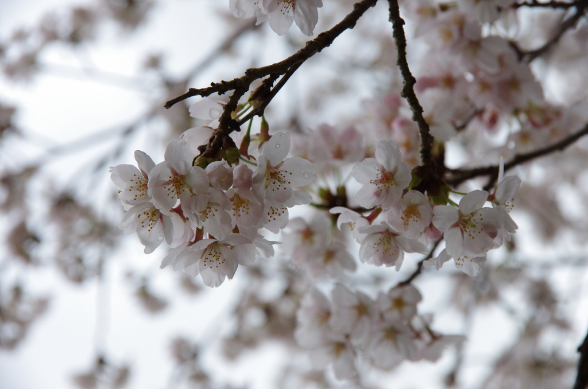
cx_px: 294
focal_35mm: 132
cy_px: 194
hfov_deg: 15.6
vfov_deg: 10.3
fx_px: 2151
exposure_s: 1/250
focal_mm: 88
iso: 400
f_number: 9
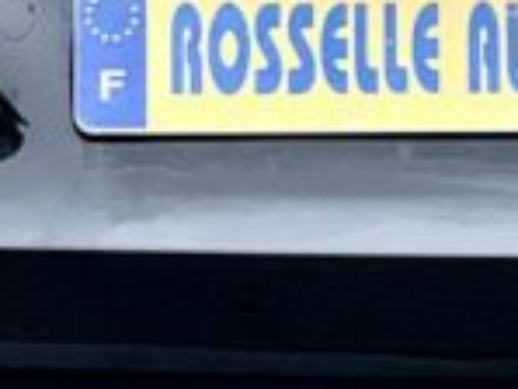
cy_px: -35
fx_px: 6200
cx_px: 494
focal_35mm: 414
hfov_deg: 4.8
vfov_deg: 3.6
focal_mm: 9
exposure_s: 1/30
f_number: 2.8
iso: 400
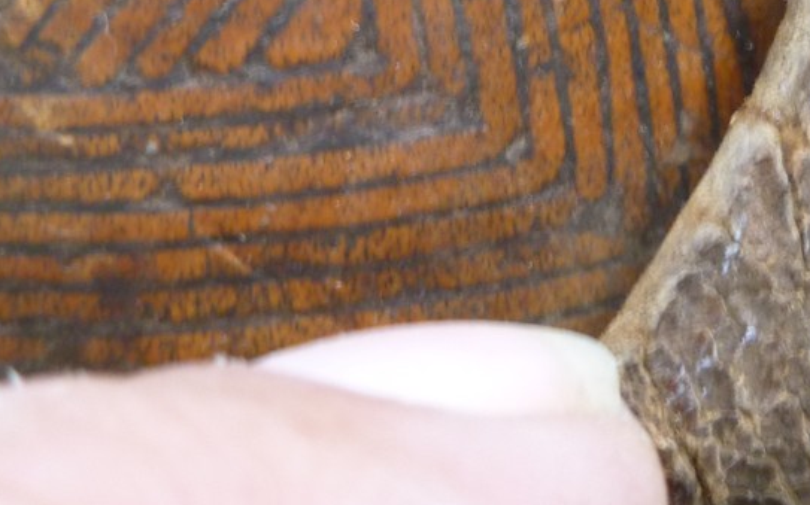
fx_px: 1810
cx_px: 418
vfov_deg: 15.5
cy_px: -28
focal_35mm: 82
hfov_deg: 25.2
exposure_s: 1/30
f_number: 3.3
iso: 200
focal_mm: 5
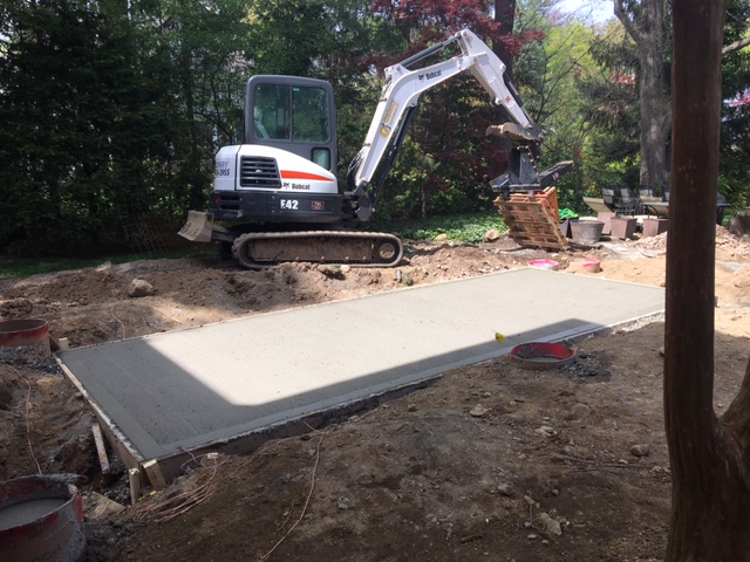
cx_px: 375
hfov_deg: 61.7
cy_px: 281
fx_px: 628
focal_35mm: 29
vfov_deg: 48.2
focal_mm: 4.15
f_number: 2.2
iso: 25
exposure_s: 1/739
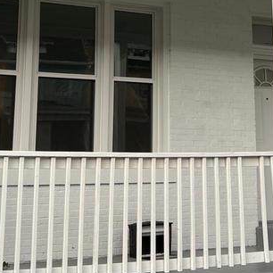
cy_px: 16
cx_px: 182
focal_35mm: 81
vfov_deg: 20.8
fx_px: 723
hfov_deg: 21.3
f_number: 1.5
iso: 40
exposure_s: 1/266
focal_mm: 5.7
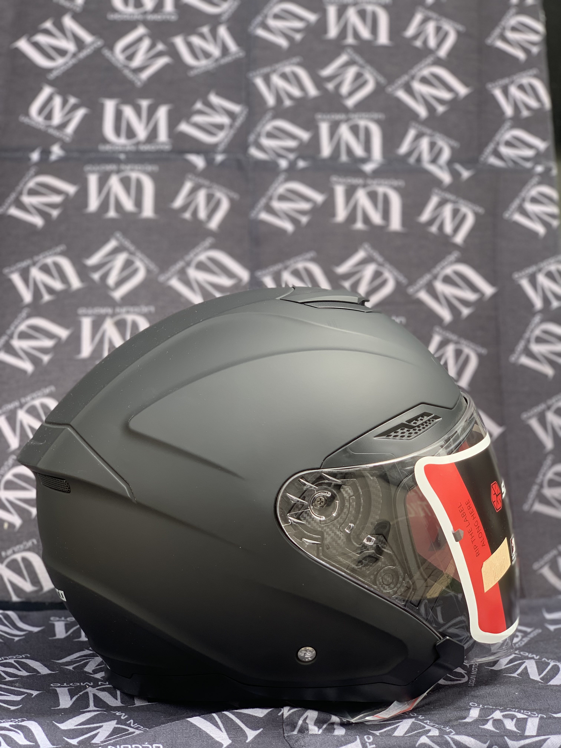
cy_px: 374
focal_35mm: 52
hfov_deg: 28.0
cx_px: 280
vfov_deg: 36.8
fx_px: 1124
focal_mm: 6
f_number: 2.4
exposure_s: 1/122
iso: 16
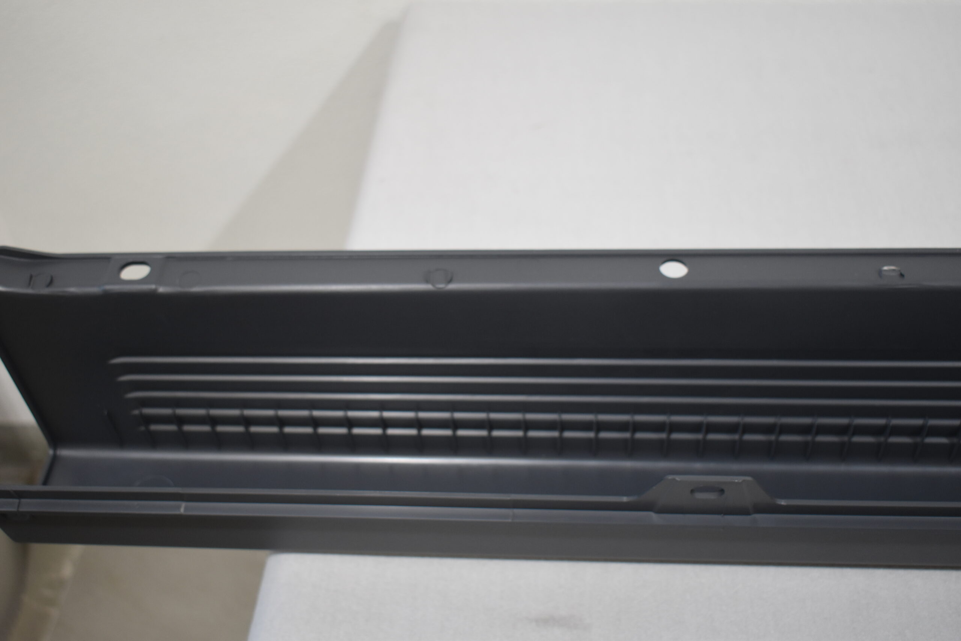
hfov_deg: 45.0
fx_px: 1161
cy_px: 320
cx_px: 480
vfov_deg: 30.9
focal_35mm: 44
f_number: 4.2
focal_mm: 29
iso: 800
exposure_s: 1/125
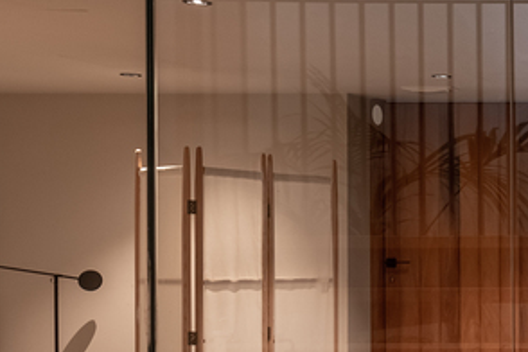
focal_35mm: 97
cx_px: 1085
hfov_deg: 16.0
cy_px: 406
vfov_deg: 13.8
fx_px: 1423
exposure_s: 1.3
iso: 250
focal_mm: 19
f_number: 11
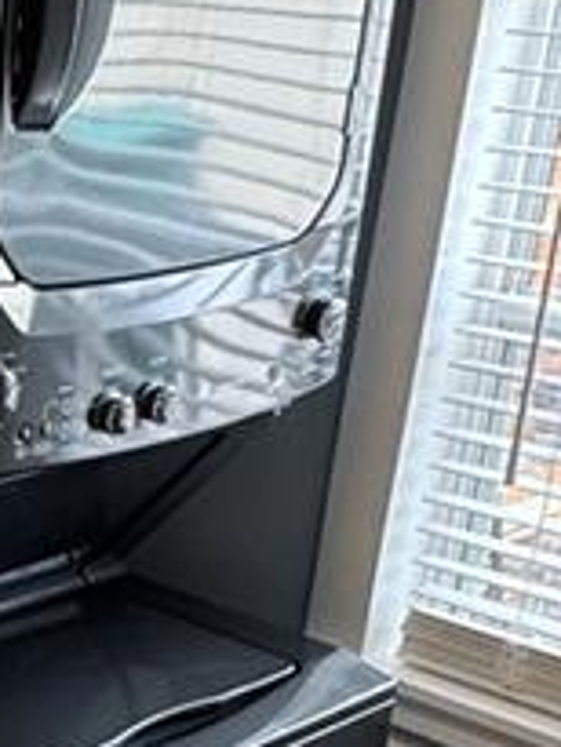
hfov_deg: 16.0
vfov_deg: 23.6
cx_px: -361
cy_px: 561
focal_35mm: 82
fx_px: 1770
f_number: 2.2
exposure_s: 1/60
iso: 160
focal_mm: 2.22
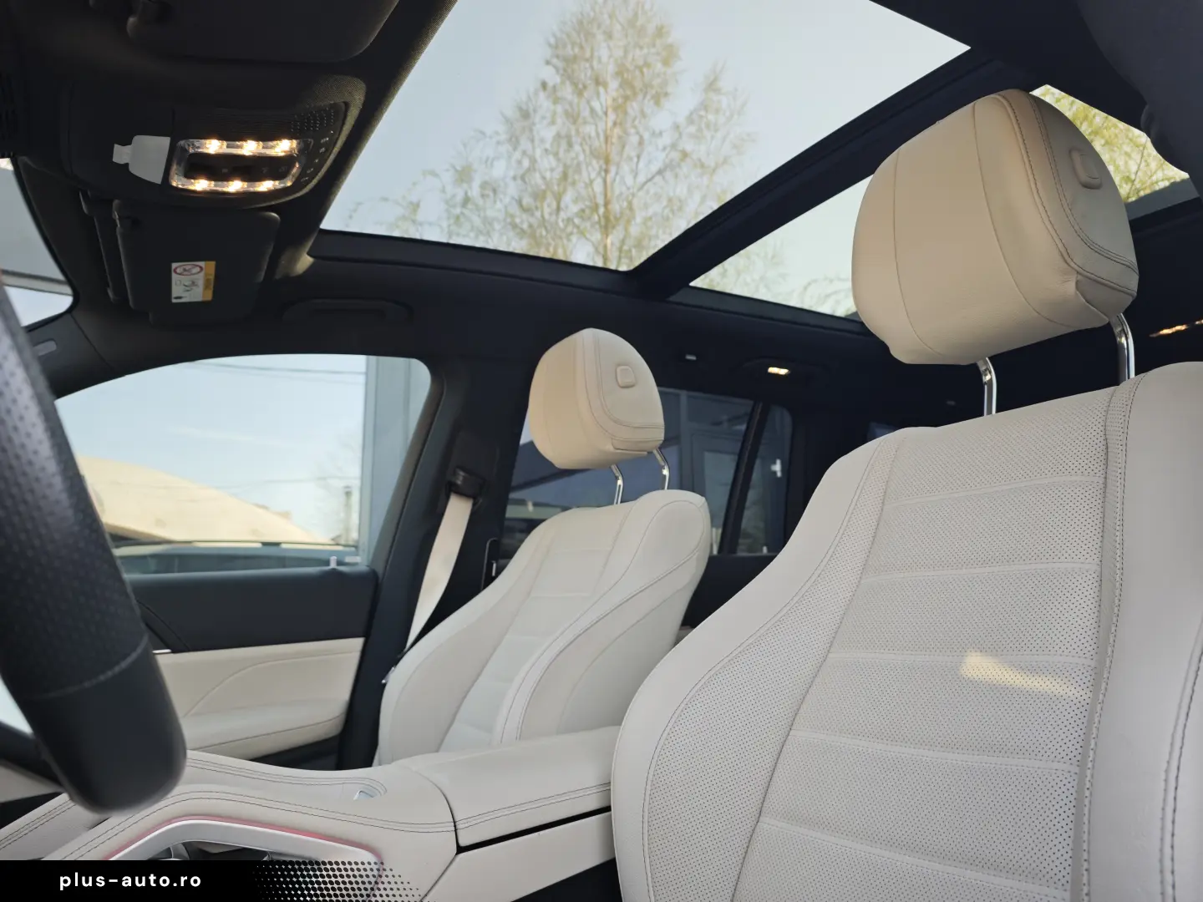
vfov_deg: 58.9
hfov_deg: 73.9
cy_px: 451
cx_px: 602
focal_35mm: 23
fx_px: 799
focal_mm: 6.55
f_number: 1.6
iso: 64
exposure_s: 1/200
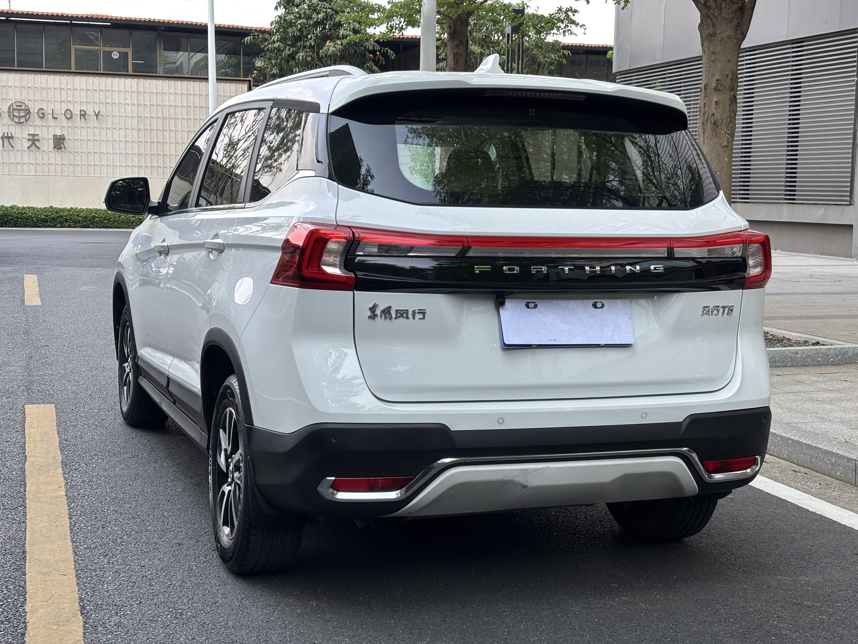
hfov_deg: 36.8
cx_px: 429
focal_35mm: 52
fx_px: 1289
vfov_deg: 28.0
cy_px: 322
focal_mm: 5.96
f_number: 1.6
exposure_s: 1/565
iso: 32
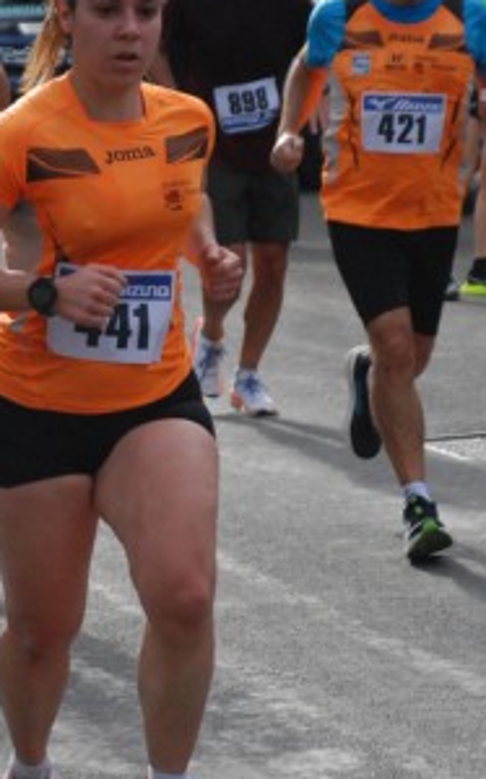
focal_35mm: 230
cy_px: 447
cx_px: 144
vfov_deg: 9.1
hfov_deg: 5.7
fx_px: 4884
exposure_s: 1/1000
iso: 1000
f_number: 5.6
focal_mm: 75
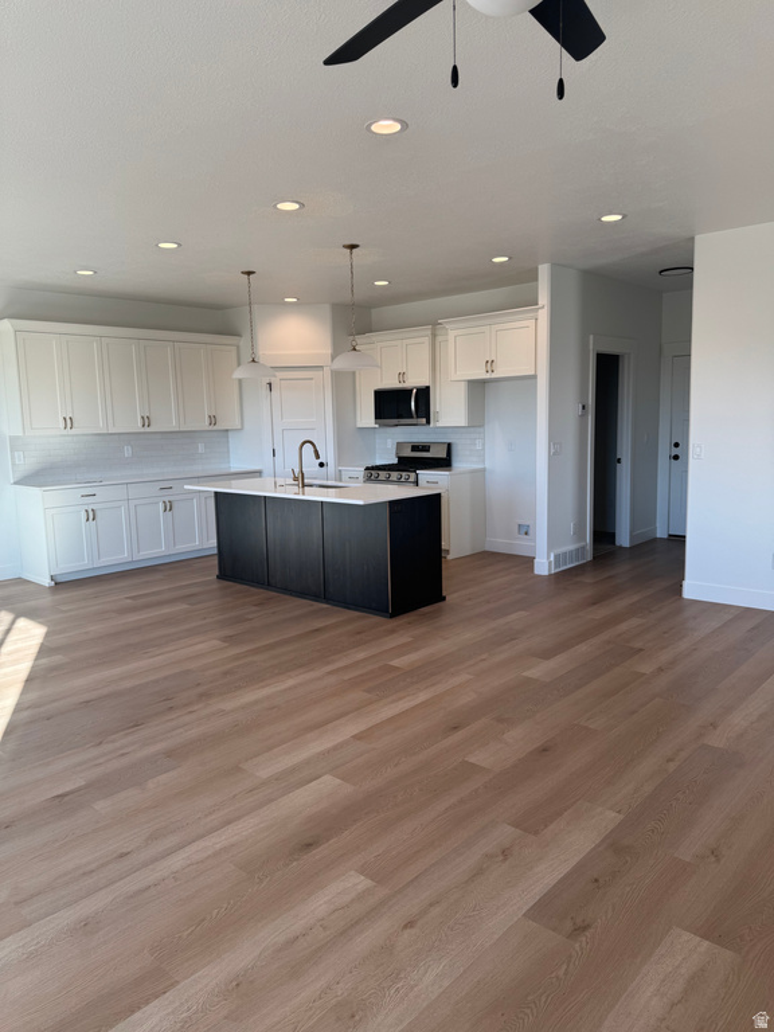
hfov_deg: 56.8
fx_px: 716
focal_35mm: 24
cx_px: 387
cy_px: 516
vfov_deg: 71.6
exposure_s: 1/230
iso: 64
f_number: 1.78
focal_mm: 6.76
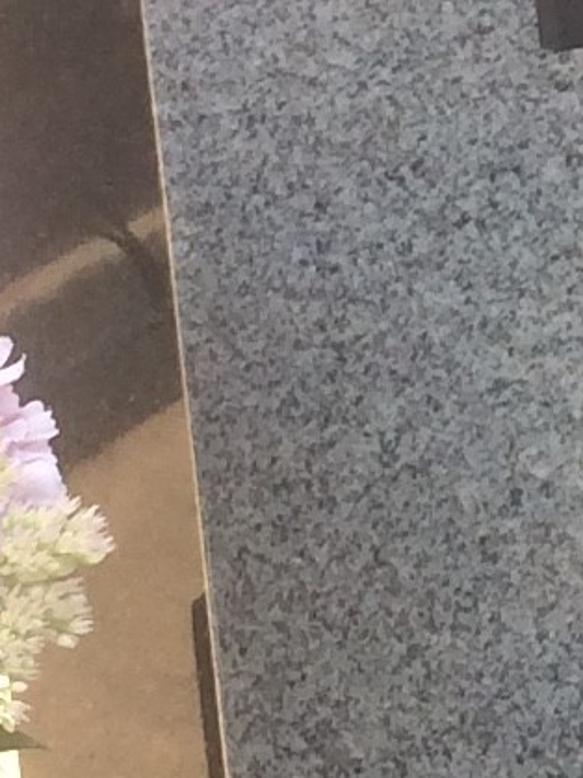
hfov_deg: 6.2
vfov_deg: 8.6
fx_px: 5078
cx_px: 1465
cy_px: -331
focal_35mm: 226
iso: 32
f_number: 2.2
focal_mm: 4.15
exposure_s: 1/331
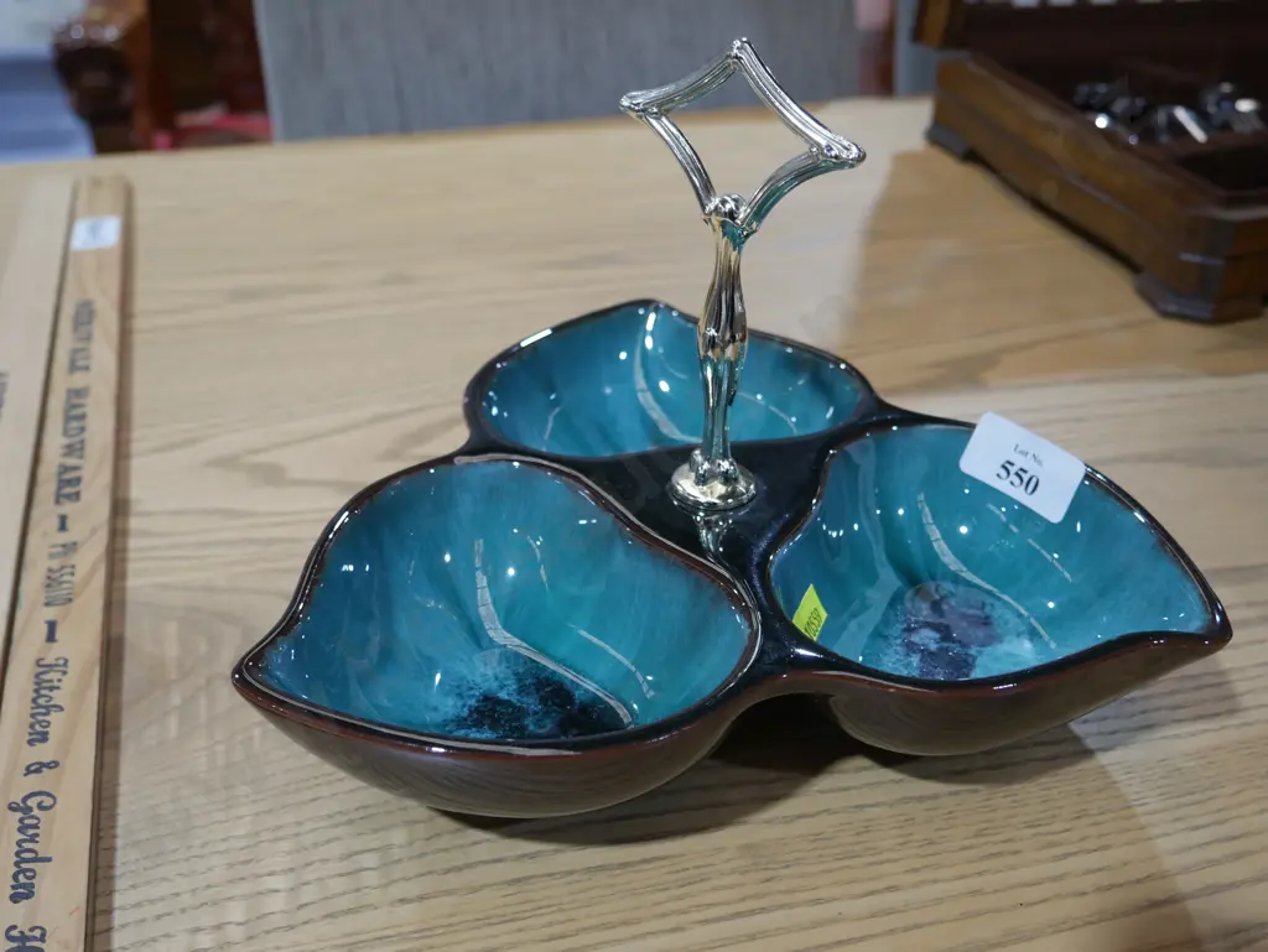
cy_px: 476
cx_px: 634
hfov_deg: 51.3
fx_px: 1319
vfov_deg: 39.7
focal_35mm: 36
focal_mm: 18
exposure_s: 1/60
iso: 400
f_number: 4
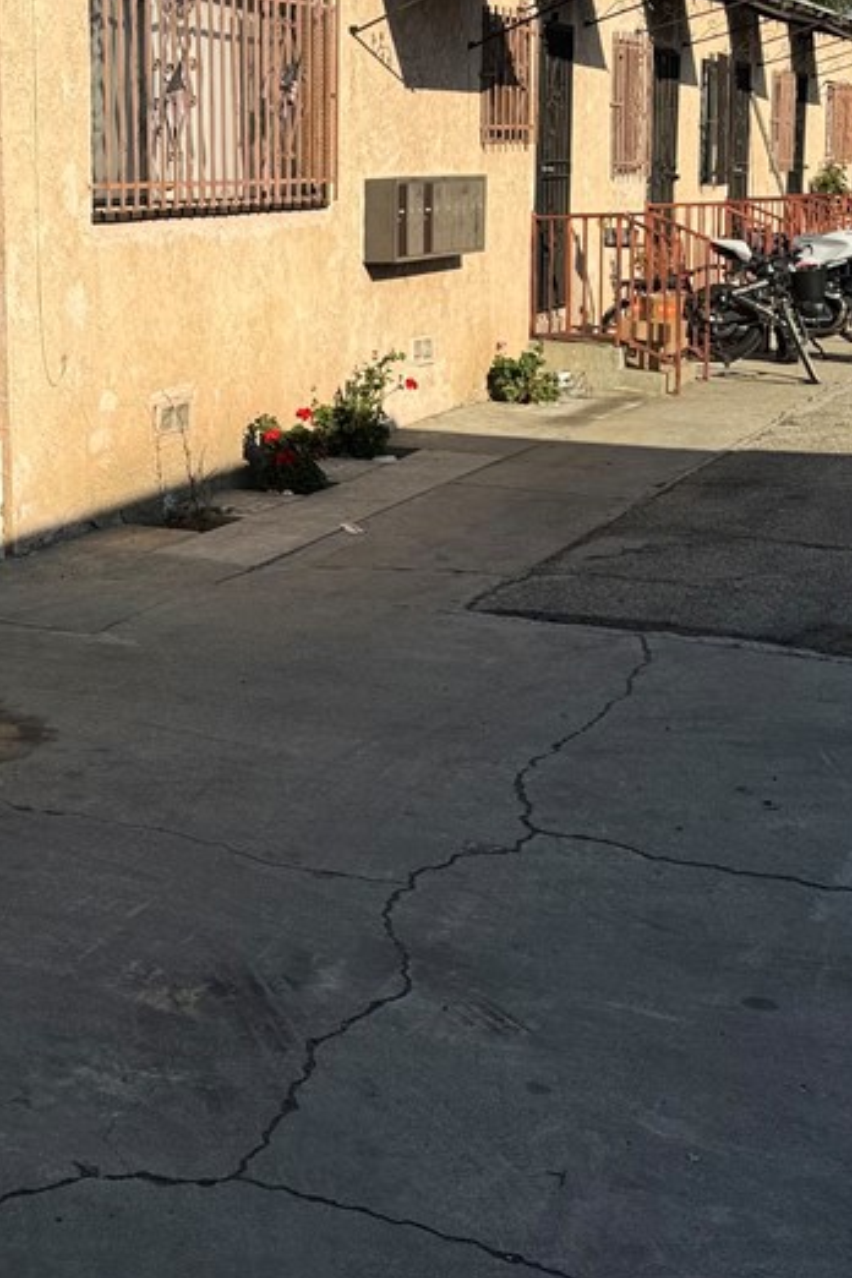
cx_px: -98
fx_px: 1739
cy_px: 389
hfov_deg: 25.4
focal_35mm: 49
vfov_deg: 39.7
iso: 80
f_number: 1.78
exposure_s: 1/6410
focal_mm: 6.76
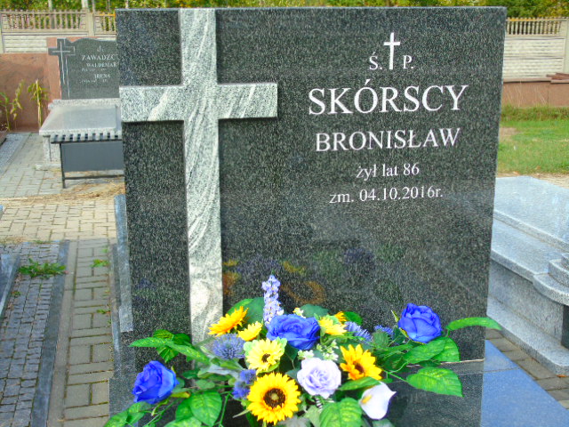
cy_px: 214
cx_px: 284
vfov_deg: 31.5
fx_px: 756
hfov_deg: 41.2
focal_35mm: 46
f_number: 4.1
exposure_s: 1/100
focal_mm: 8.2
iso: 80
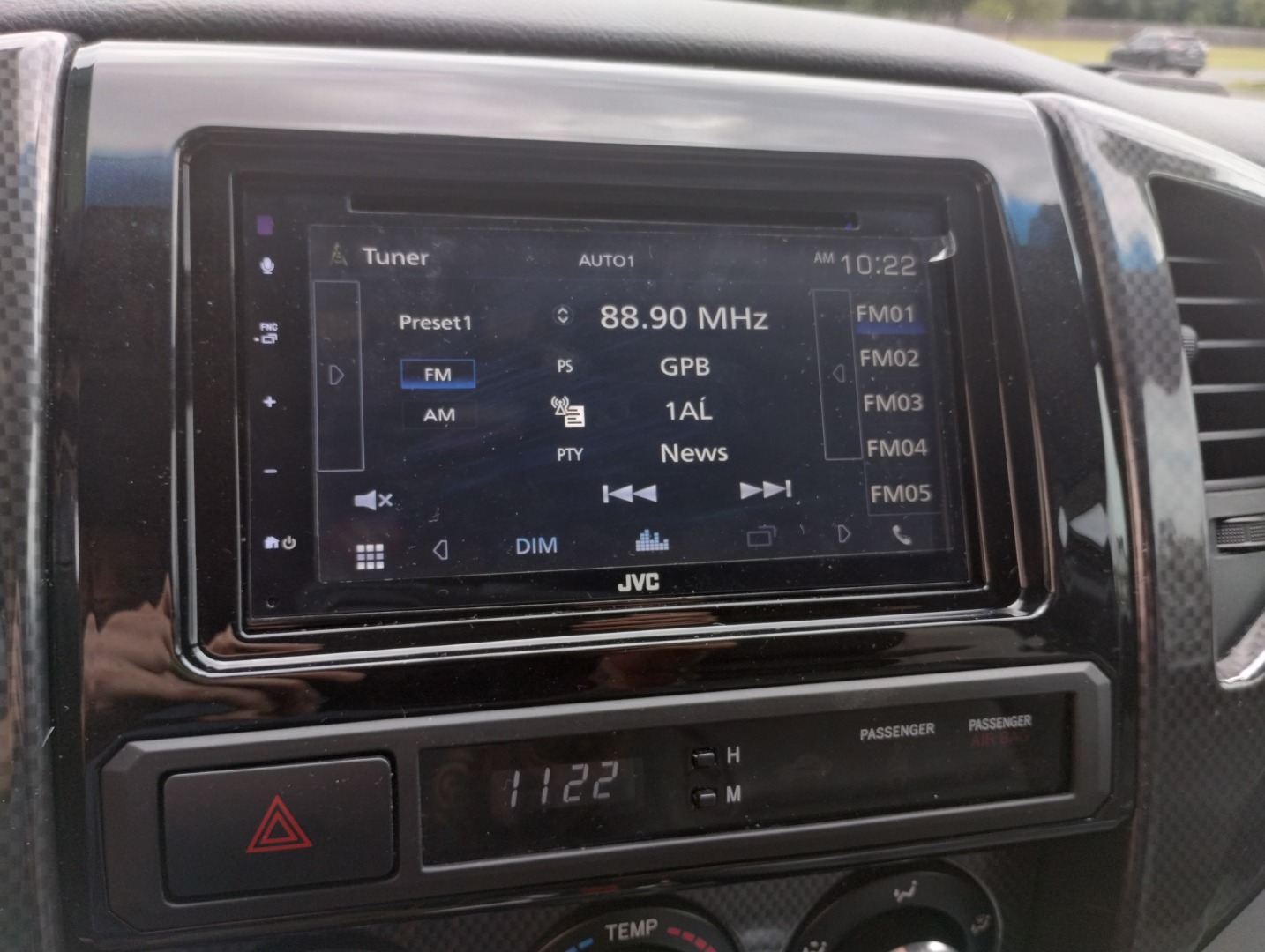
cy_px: 476
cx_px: 632
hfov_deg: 63.4
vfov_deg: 49.9
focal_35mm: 28
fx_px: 1025
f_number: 1.8
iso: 506
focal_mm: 4.27
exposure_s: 1/120
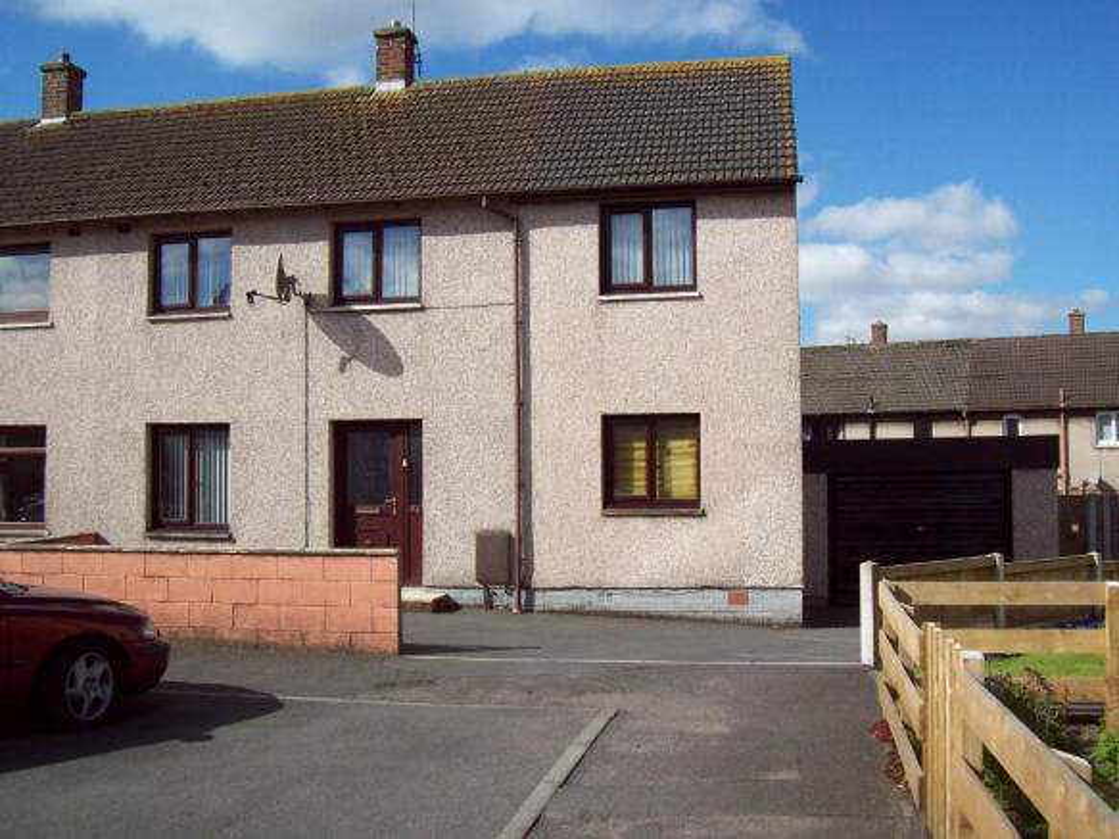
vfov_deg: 39.6
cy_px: 420
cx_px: 560
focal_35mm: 36
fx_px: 1163
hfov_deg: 51.4
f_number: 4.8
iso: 80
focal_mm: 6
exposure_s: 1/648
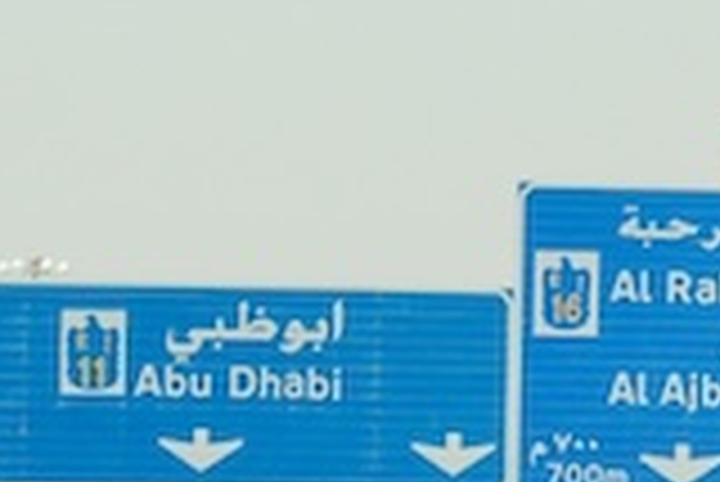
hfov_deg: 4.6
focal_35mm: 450
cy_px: 428
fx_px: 9008
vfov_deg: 3.1
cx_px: 302
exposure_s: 1/640
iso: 200
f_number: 6.3
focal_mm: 80
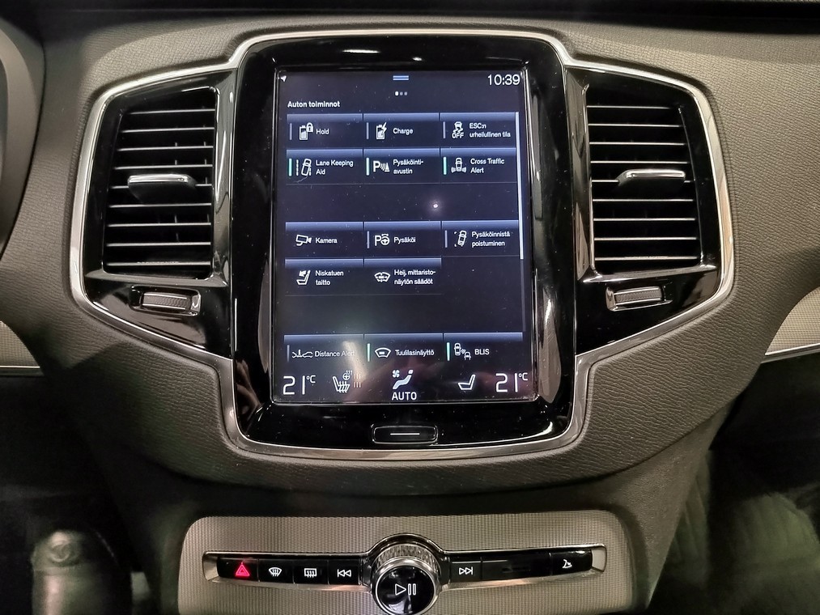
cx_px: 410
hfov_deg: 65.3
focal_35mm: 27
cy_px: 308
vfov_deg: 51.4
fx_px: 640
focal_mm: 5.52
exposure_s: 1/25
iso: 5600
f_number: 1.9
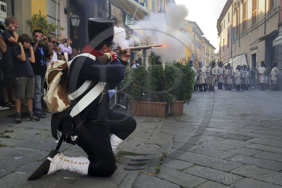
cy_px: 94
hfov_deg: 63.7
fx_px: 227
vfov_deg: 44.9
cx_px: 141
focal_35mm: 29
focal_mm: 29
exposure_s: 1/200
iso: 800
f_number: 10
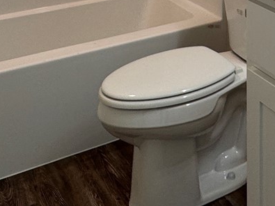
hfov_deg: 26.8
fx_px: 540
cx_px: 283
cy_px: -142
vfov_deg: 18.1
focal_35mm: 68
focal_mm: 2.22
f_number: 2.2
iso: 80
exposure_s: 1/120
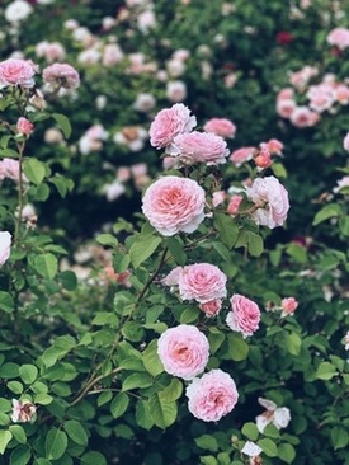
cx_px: 174
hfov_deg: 28.1
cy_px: 232
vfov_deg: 36.8
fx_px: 698
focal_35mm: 52
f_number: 2.4
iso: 16
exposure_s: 1/393
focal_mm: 6
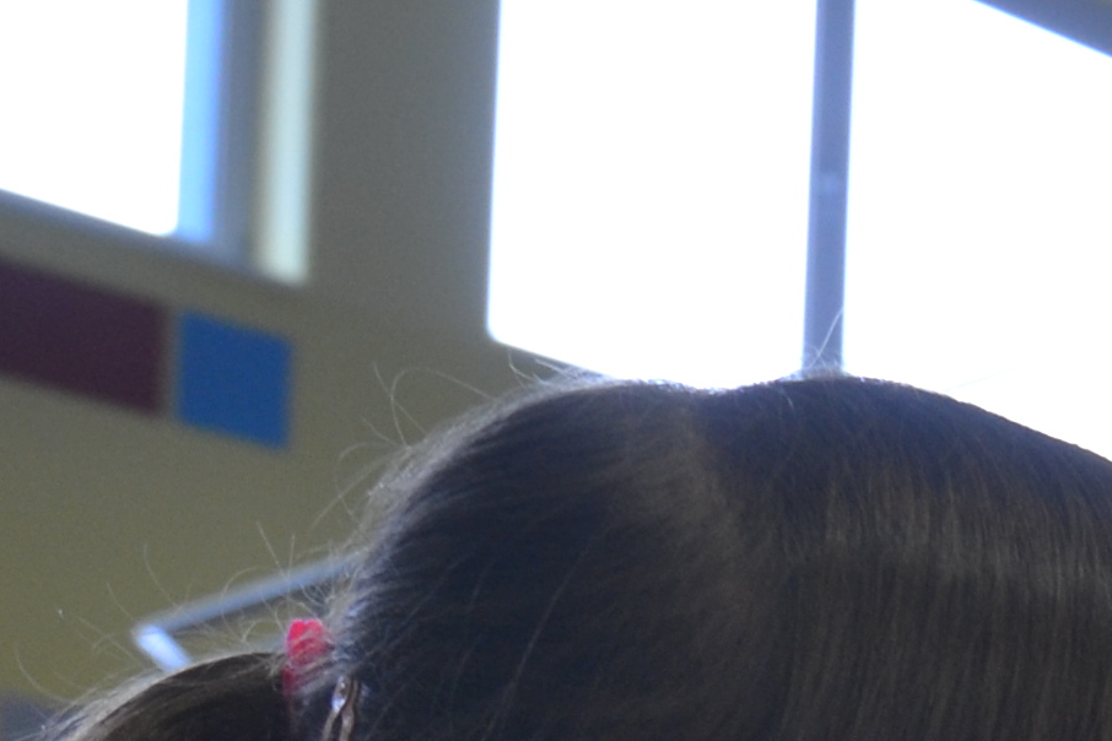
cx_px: 2498
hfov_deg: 13.3
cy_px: 1822
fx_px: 3768
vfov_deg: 9.8
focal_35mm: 122
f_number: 4
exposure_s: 1/60
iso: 400
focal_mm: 16
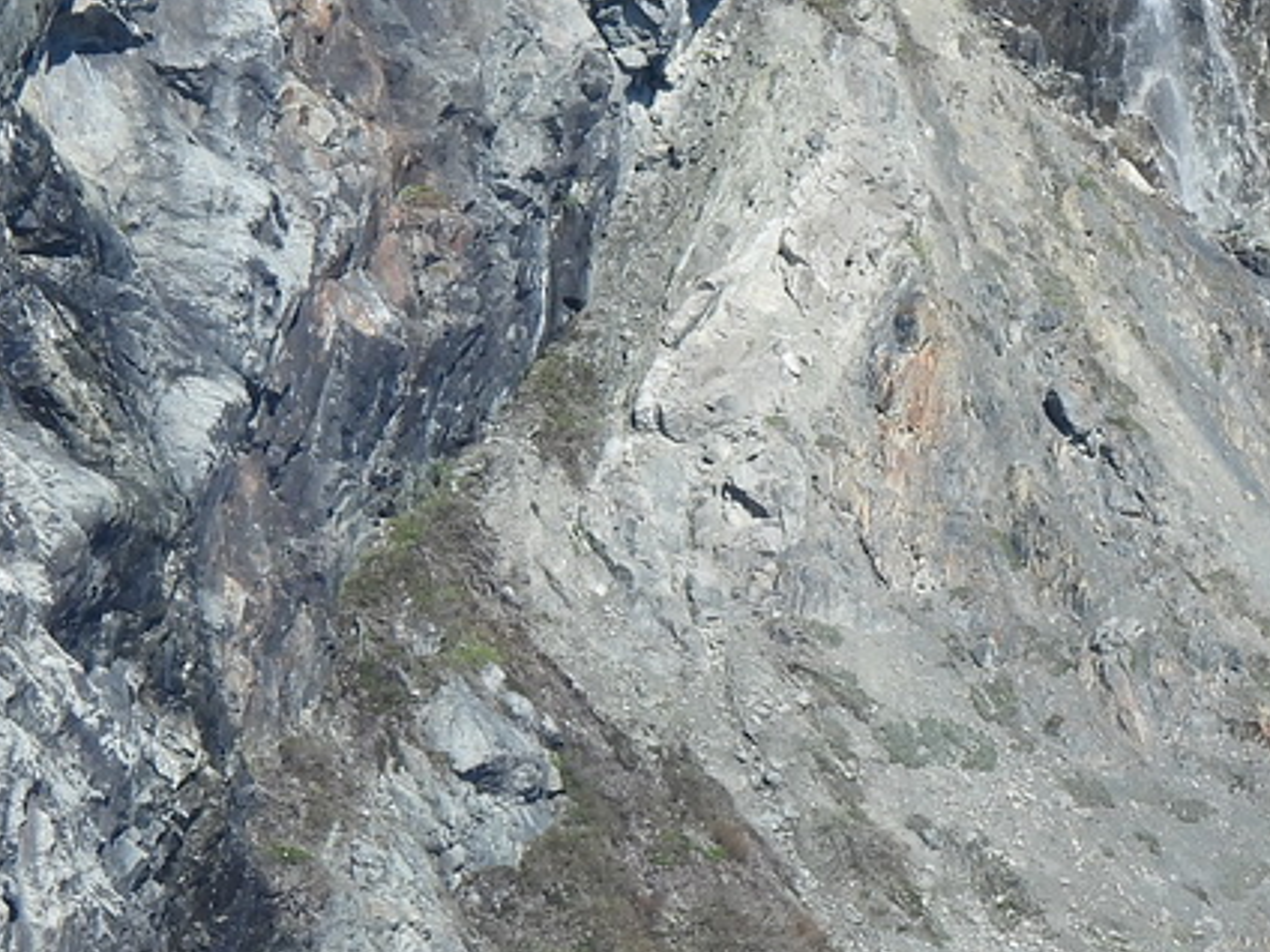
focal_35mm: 1148
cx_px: 1261
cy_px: 219
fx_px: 42118
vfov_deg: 1.3
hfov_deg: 1.7
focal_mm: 67.8
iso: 100
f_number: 5
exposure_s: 1/400
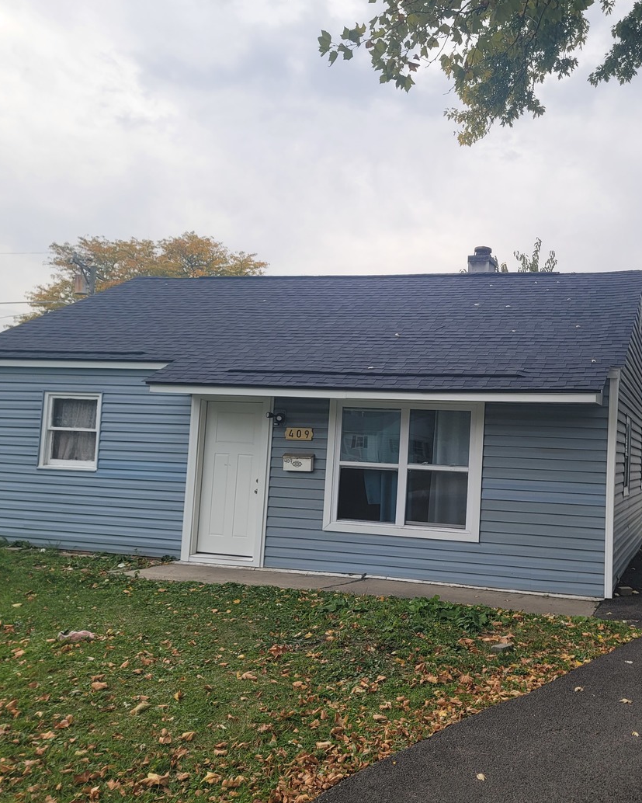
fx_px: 808
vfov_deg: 52.8
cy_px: 404
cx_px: 454
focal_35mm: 34
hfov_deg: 42.4
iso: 20
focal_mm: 7
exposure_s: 1/351
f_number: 1.8
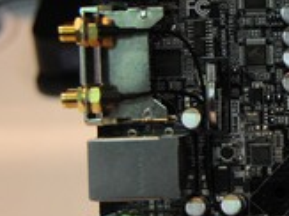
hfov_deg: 9.1
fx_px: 1769
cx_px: 411
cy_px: 68
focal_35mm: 212
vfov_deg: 7.0
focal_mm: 40
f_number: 4.5
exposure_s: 1/400
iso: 1600
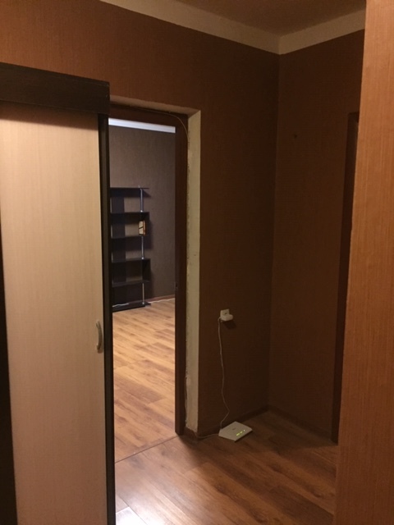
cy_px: 262
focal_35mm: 29
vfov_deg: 61.7
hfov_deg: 48.2
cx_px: 197
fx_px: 440
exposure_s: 1/17
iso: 500
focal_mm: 4.15
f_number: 2.2
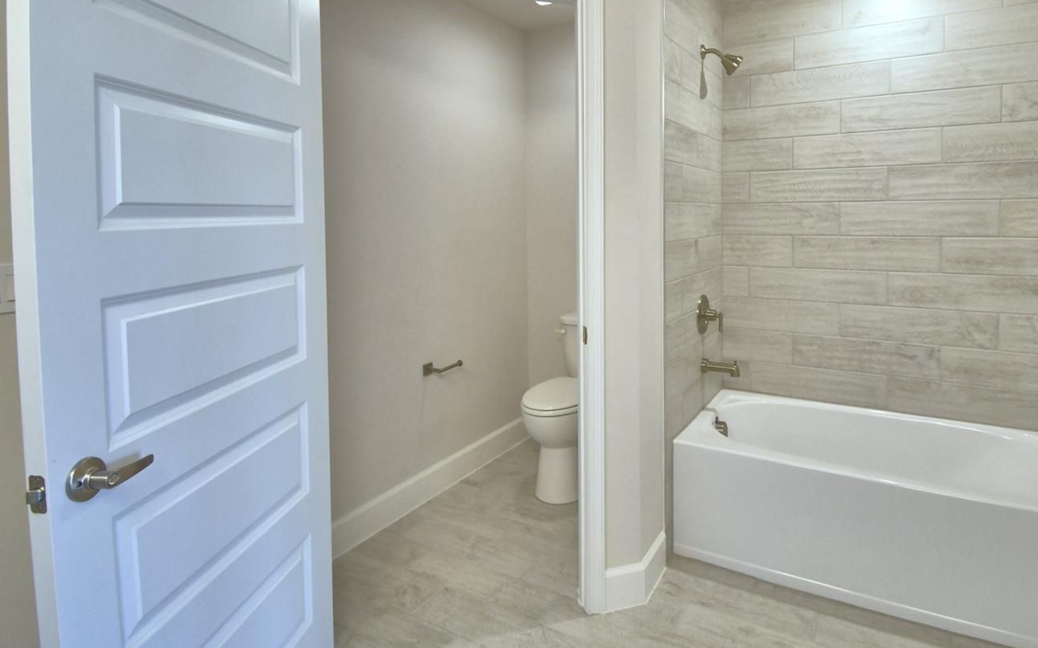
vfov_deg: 61.1
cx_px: 605
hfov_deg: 87.2
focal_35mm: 19
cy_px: 231
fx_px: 537
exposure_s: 1/60
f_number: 4.5
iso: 400
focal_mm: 10
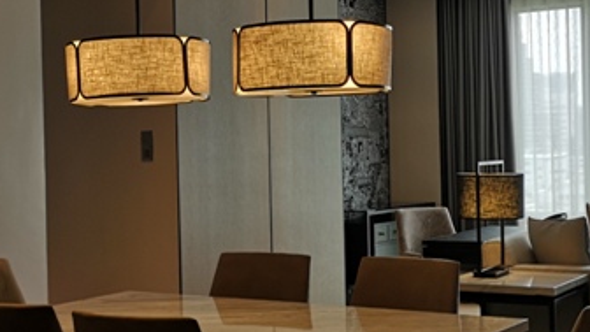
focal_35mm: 70
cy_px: 151
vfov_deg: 17.2
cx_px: 297
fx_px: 1095
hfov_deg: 30.2
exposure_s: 1/263
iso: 50
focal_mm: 3.95
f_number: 1.8
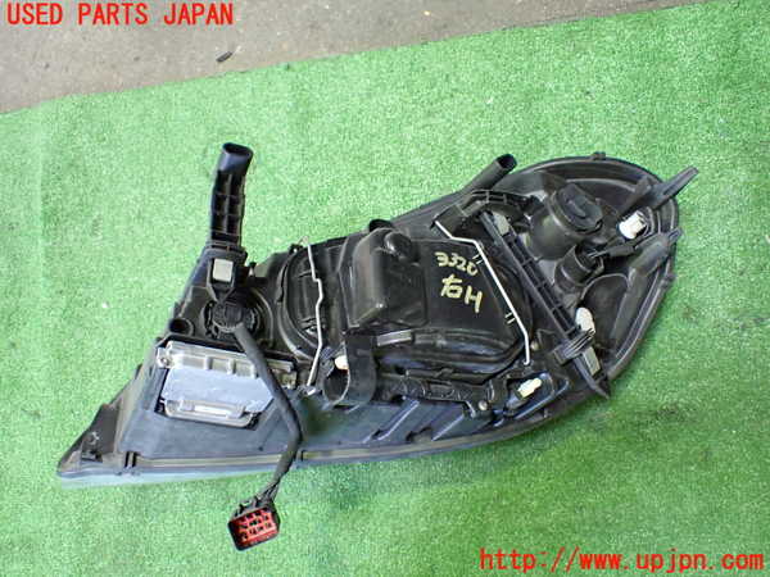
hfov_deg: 60.0
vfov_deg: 46.8
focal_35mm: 30
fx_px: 667
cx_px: 385
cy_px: 288
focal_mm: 5.4
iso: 800
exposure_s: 1/50
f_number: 2.3
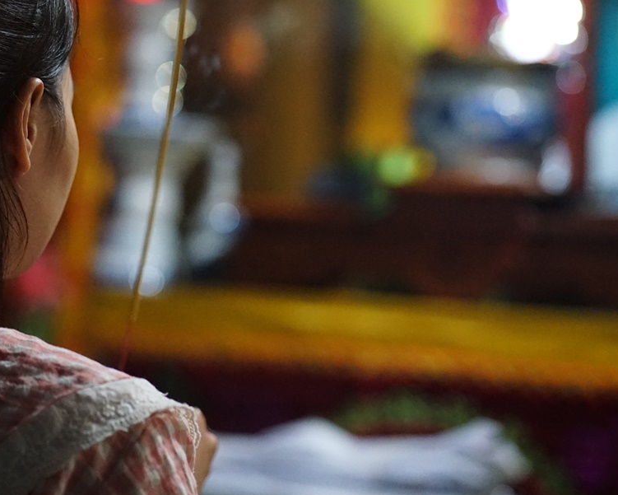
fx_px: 2488
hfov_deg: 14.2
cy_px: 166
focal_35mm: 136
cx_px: 247
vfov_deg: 11.3
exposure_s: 1/160
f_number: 2.5
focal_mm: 85
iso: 6400
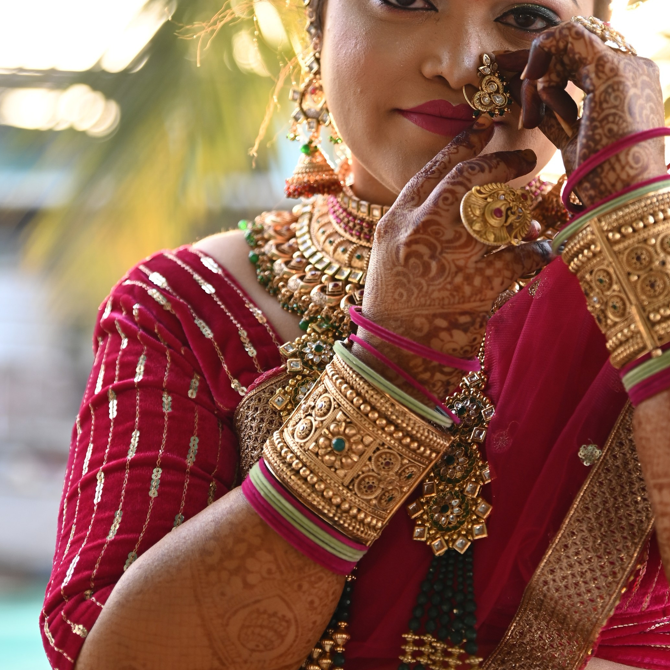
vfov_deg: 15.7
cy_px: 242
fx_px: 2431
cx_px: 395
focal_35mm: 111
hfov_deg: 15.7
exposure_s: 1/160
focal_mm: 66
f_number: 2.8
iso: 250
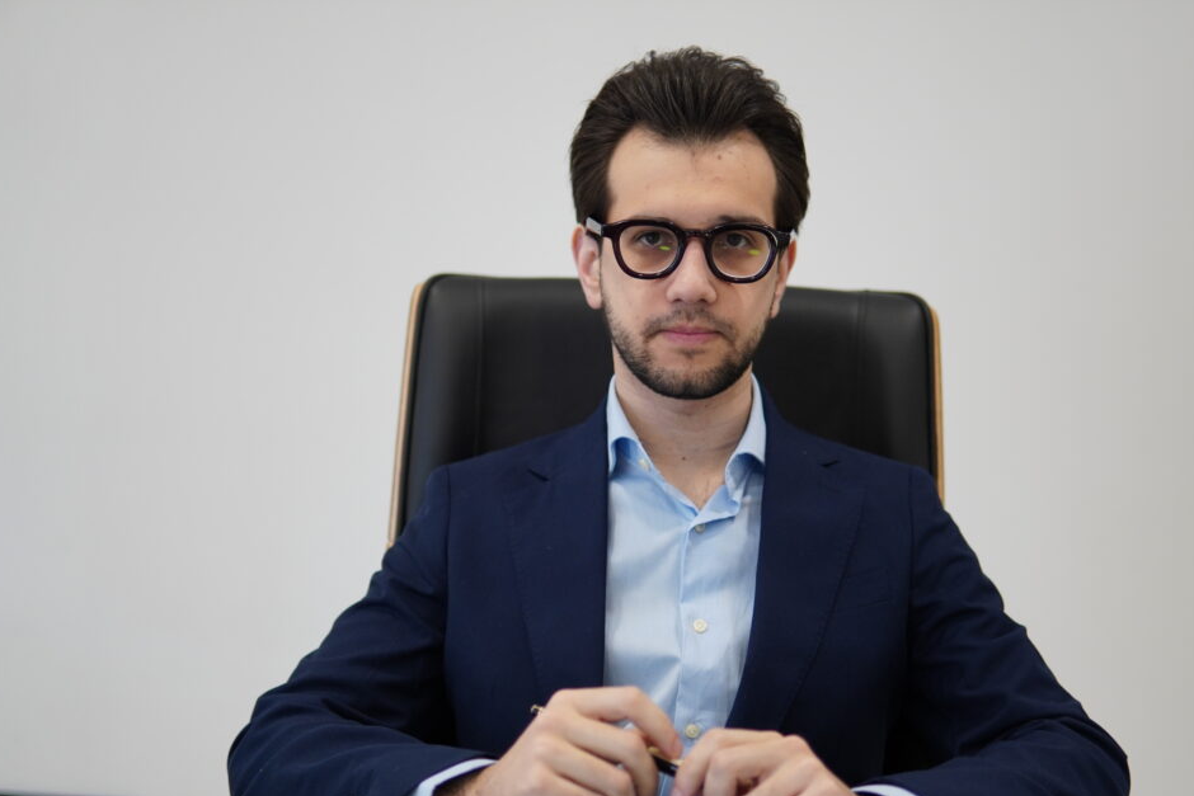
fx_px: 1625
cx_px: 634
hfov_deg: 40.3
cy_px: 431
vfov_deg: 27.5
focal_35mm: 49
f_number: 1.4
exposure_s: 1/250
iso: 320
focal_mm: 30
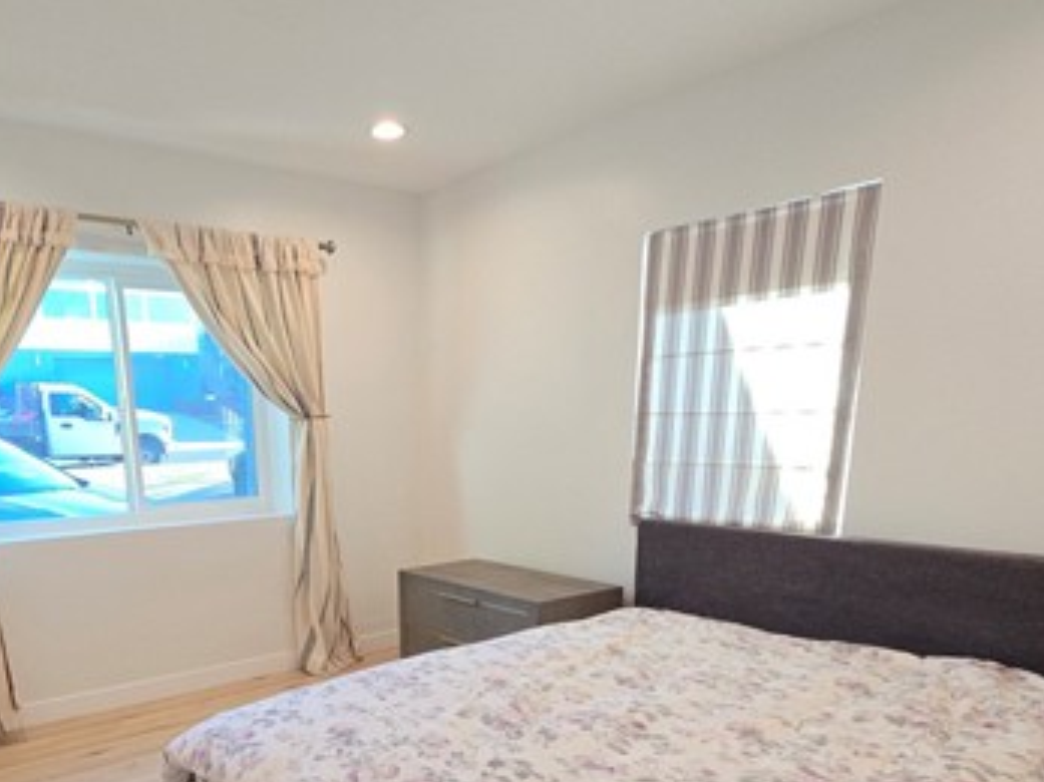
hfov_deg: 70.6
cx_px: 397
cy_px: 623
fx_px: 724
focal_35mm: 24
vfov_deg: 53.1
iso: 64
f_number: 2.2
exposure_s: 1/60
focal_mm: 2.2
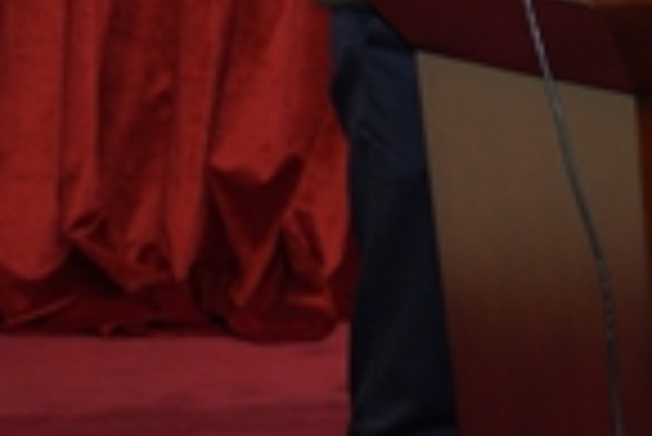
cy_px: -187
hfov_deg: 9.3
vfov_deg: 6.3
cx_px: 868
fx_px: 3916
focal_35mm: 216
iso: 1250
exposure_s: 1/60
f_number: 4
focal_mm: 49
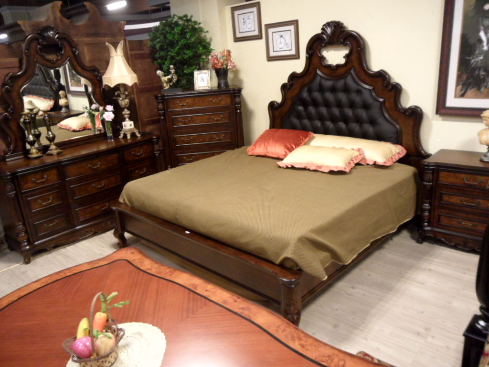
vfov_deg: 51.4
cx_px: 244
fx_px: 381
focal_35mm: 27
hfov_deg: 65.3
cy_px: 184
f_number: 3.5
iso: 400
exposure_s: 1/8
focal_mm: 4.9
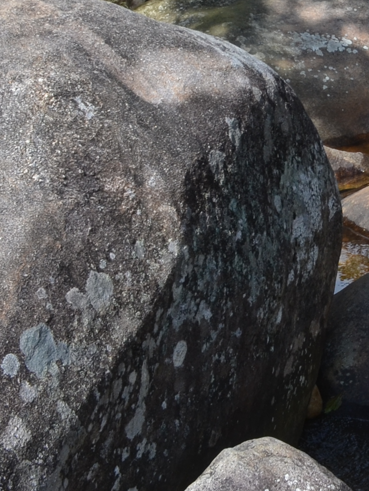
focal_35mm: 109
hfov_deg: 12.3
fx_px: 1548
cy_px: -176
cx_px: 686
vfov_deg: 16.8
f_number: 8
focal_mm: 18
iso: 200
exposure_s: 1/250
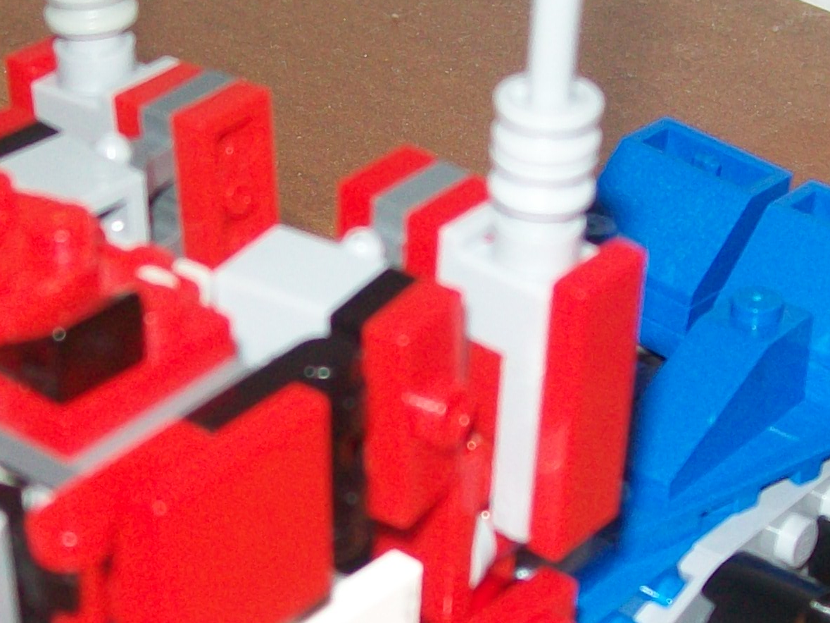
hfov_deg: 18.5
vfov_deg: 13.9
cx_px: 309
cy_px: 414
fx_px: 2541
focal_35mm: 106
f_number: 2.7
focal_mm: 6
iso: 64
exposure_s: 1/60
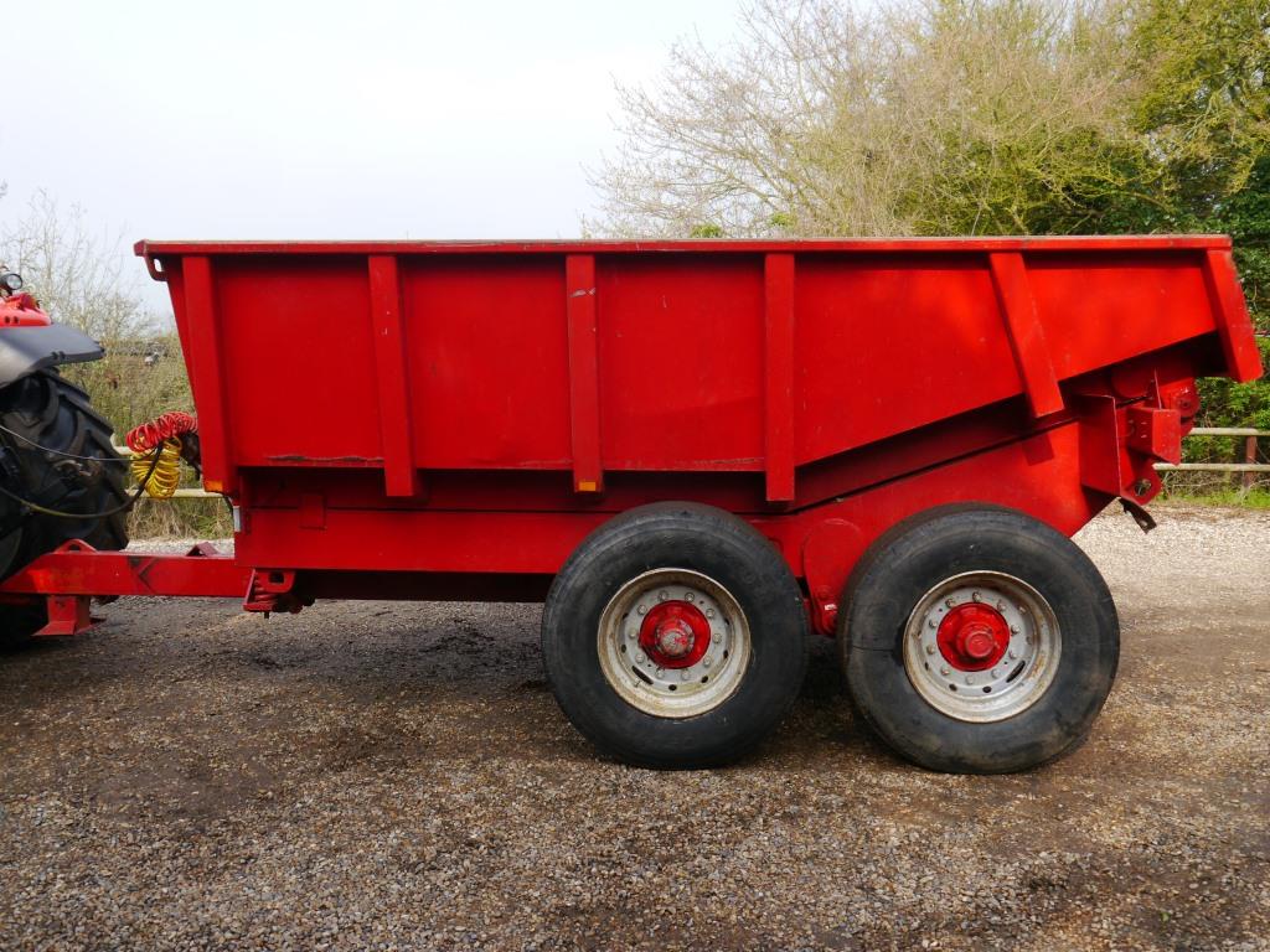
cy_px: 476
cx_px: 635
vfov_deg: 44.2
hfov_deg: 56.8
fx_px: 1174
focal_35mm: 32
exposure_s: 1/250
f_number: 5.6
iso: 160
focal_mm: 16
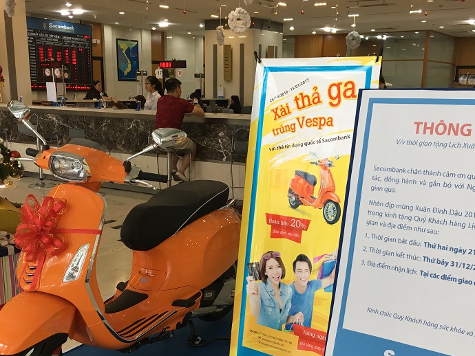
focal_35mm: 42
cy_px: 227
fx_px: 577
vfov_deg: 34.2
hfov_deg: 44.8
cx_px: 251
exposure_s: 1/33
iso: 25
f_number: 2.2
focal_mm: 4.15
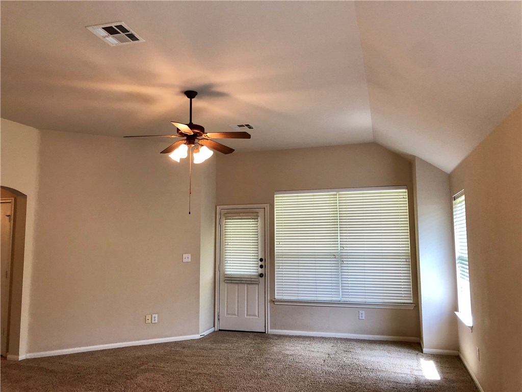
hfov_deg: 63.4
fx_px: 422
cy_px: 196
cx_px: 261
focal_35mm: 28
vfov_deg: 49.7
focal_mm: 4
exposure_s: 1/24
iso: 40
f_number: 1.8
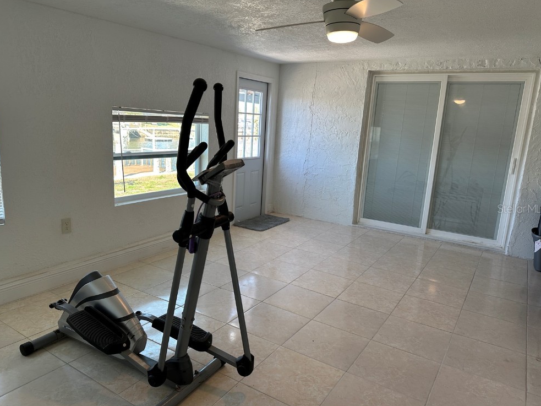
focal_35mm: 25
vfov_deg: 54.9
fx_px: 391
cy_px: 208
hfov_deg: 69.4
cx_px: 267
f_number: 1.78
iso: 100
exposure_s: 1/166
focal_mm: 6.86
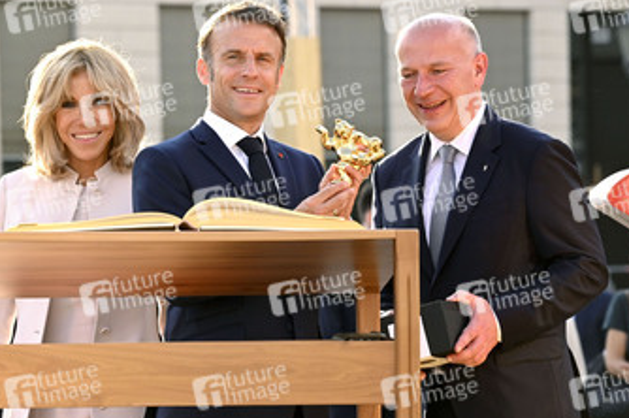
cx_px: 266
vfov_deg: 5.6
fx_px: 4242
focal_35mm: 243
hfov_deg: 8.5
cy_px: 247
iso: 2000
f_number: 8
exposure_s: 1/1000
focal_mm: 180
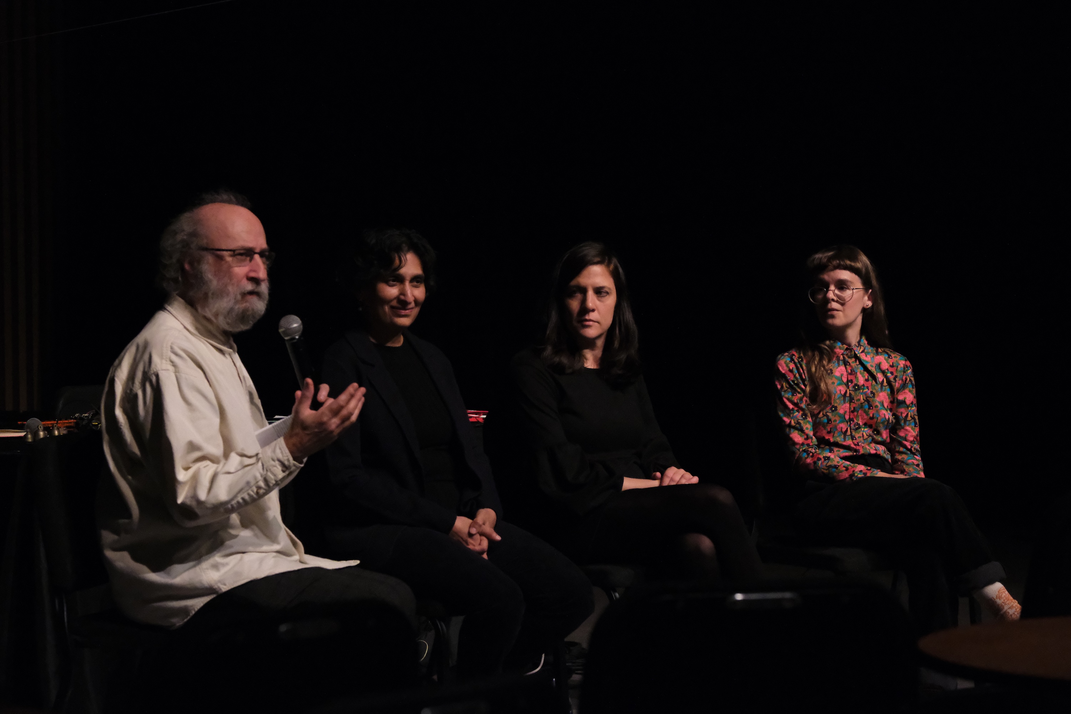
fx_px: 3451
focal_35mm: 116
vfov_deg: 11.8
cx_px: 536
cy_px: 357
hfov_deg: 17.6
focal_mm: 77.3
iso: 12800
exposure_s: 1/250
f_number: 5.6
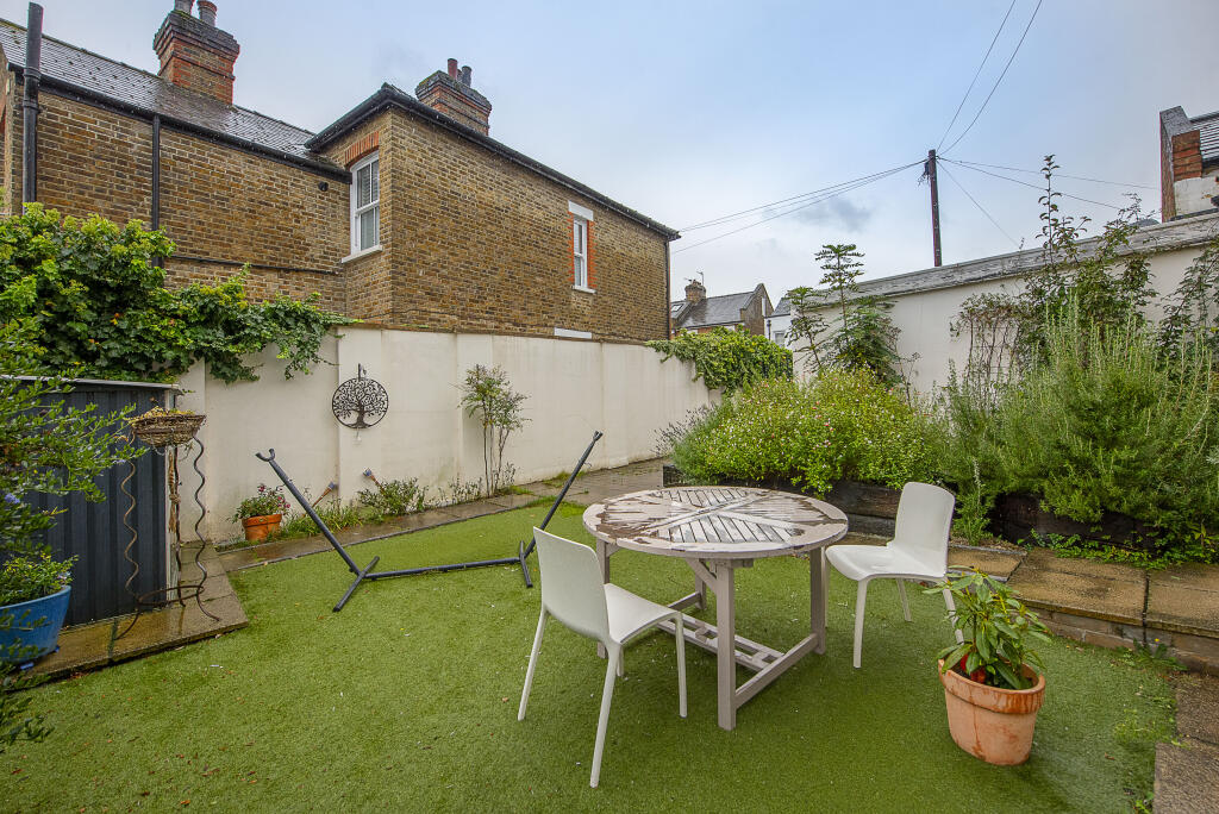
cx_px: 610
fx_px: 474
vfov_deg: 81.3
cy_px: 407
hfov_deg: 104.2
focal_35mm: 14
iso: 400
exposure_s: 1/640
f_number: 5.6
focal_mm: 14
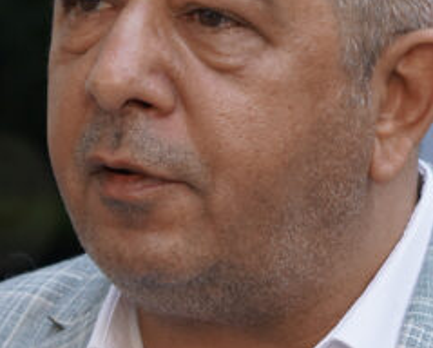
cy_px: 293
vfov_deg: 5.2
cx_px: 143
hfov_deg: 6.4
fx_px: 3864
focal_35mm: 301
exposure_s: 1/160
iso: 160
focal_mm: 50
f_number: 4
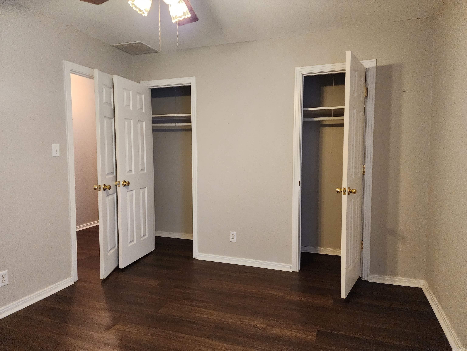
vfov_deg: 58.9
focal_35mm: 23
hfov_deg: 73.9
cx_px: 234
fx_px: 310
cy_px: 176
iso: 800
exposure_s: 1/120
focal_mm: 6.4
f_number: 1.8
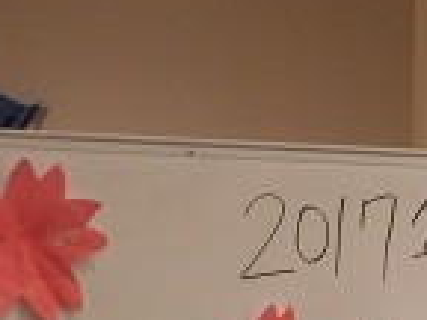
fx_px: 3405
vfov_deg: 5.3
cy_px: 535
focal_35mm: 276
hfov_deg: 7.1
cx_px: 457
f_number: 5.5
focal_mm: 13.8
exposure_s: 1/60
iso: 320
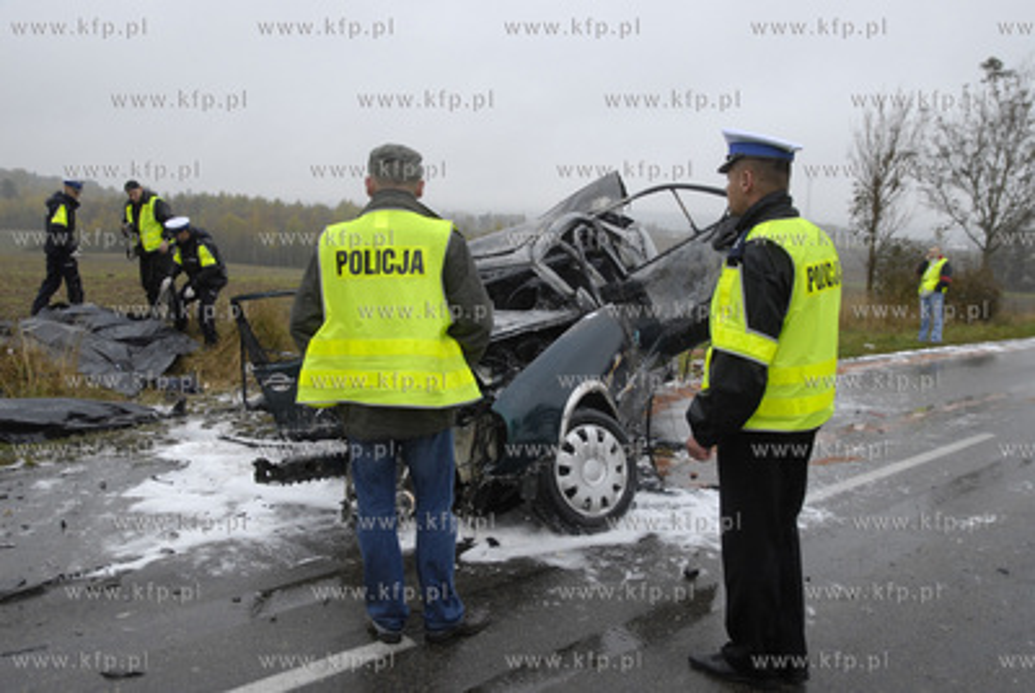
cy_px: 346
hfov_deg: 57.2
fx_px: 950
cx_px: 518
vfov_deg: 40.1
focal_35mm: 33
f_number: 5.6
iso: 500
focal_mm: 22
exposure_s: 1/125
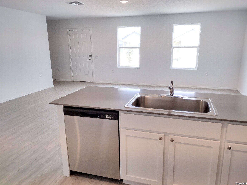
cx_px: 126
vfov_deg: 49.7
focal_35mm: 28
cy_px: 92
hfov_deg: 63.5
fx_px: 200
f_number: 1.7
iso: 100
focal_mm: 4.71
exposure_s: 1/122
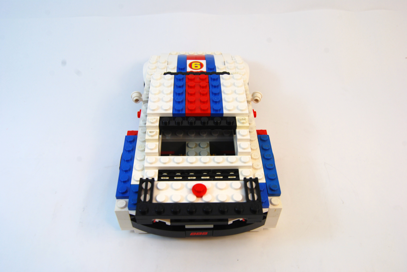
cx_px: 204
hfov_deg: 57.2
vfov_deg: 40.1
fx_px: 374
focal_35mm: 33
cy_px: 136
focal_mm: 22
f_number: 8
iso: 100
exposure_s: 1/60
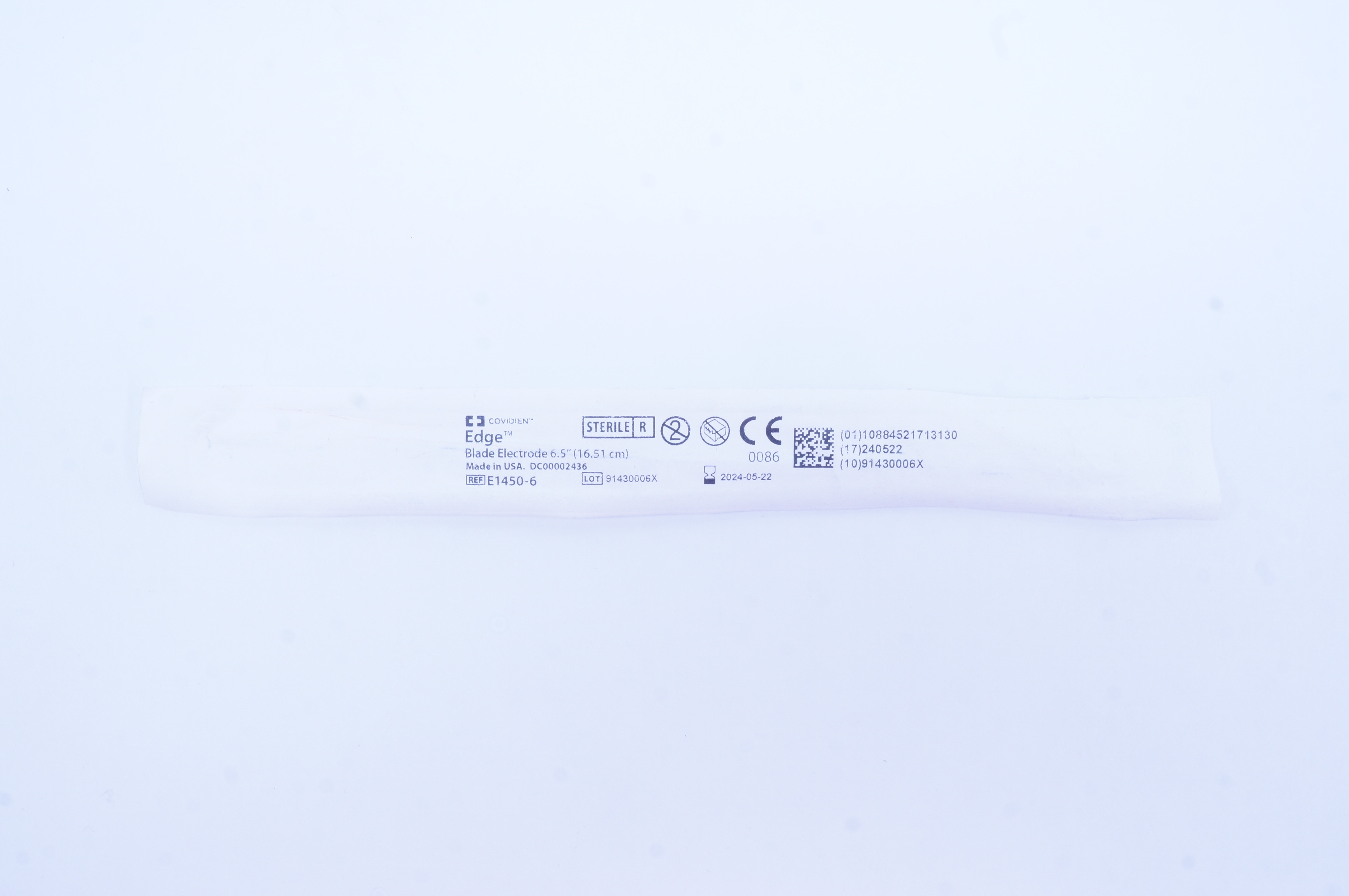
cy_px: 448
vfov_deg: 32.9
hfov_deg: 48.0
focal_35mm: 40
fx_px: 1516
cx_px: 674
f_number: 14
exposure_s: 1/10
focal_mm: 27
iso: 400
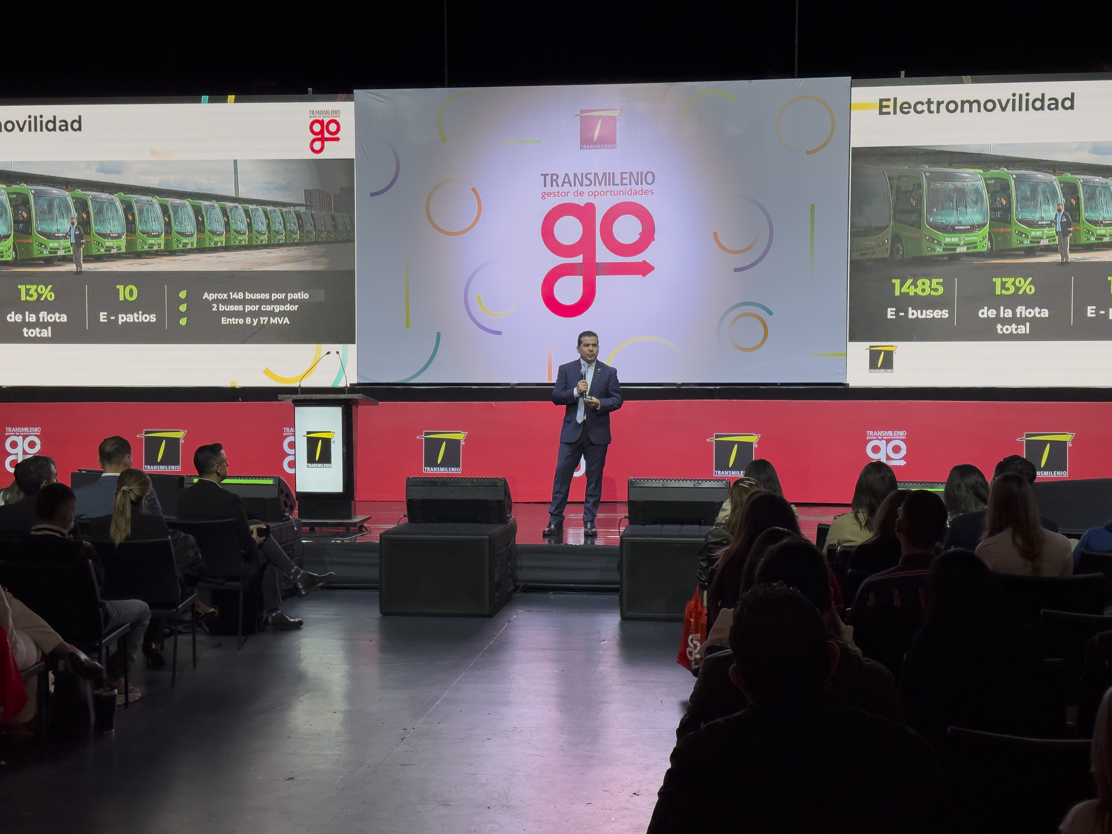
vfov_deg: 30.3
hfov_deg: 39.7
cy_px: 417
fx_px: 1542
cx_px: 556
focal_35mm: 48
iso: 80
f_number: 1.8
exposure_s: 1/120
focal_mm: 6.86
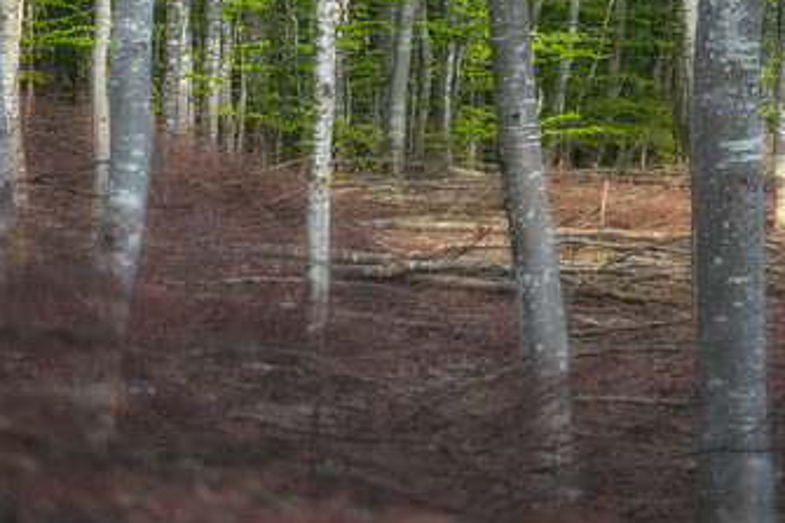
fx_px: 7802
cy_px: 96
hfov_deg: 5.8
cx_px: 513
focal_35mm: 358
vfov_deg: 3.8
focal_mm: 200
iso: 100
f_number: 2.8
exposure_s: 1/250
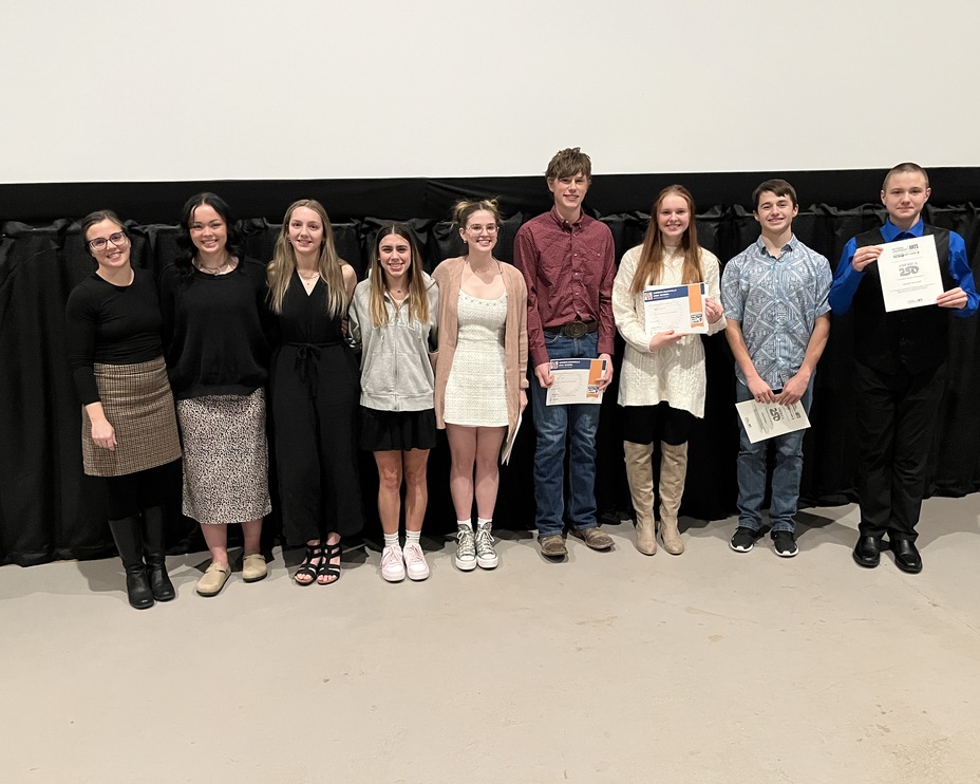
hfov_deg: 62.2
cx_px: 500
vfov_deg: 51.5
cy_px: 380
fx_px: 812
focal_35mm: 28
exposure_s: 1/30
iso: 800
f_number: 1.6
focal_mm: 5.1
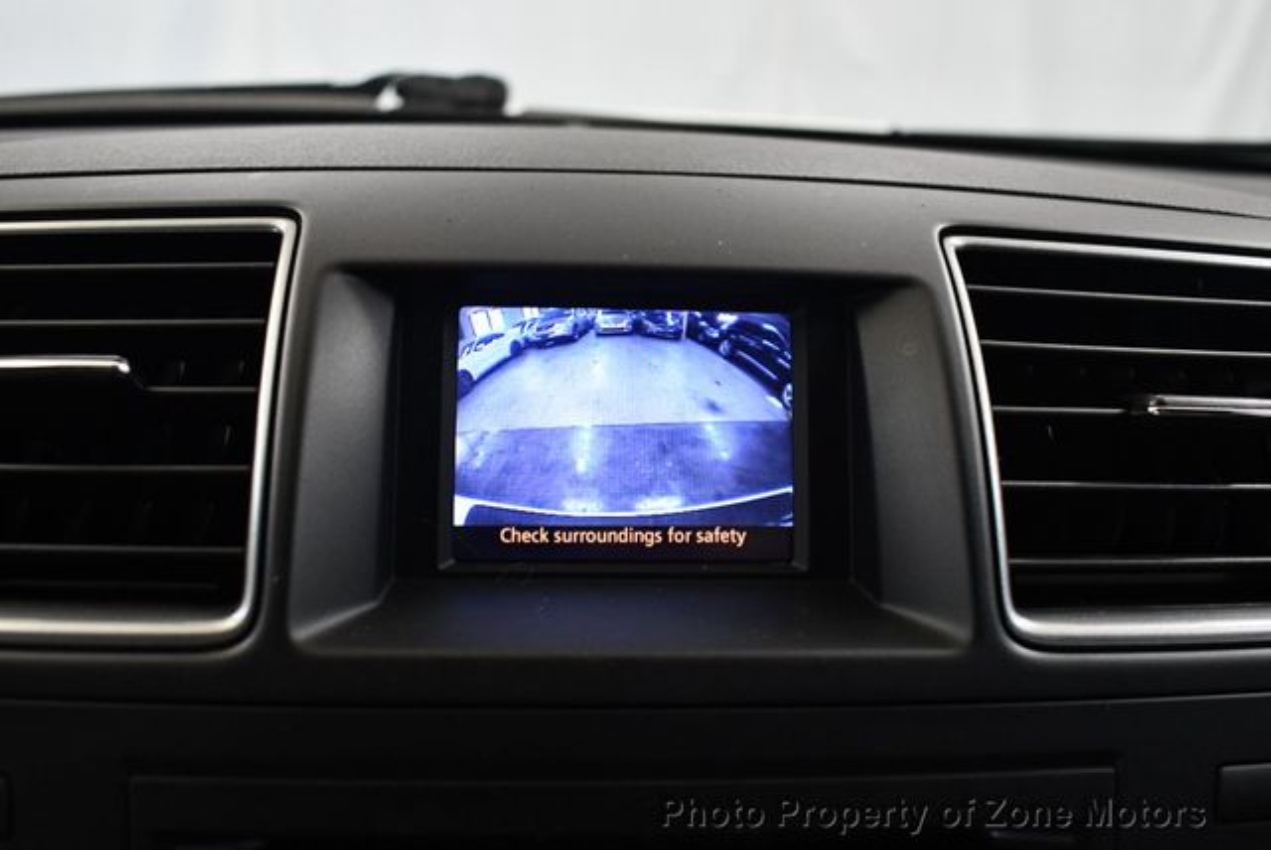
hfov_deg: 53.1
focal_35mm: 36
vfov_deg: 36.9
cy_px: 425
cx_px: 636
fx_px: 1272
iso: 2000
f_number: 3.5
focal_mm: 18
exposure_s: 1/125
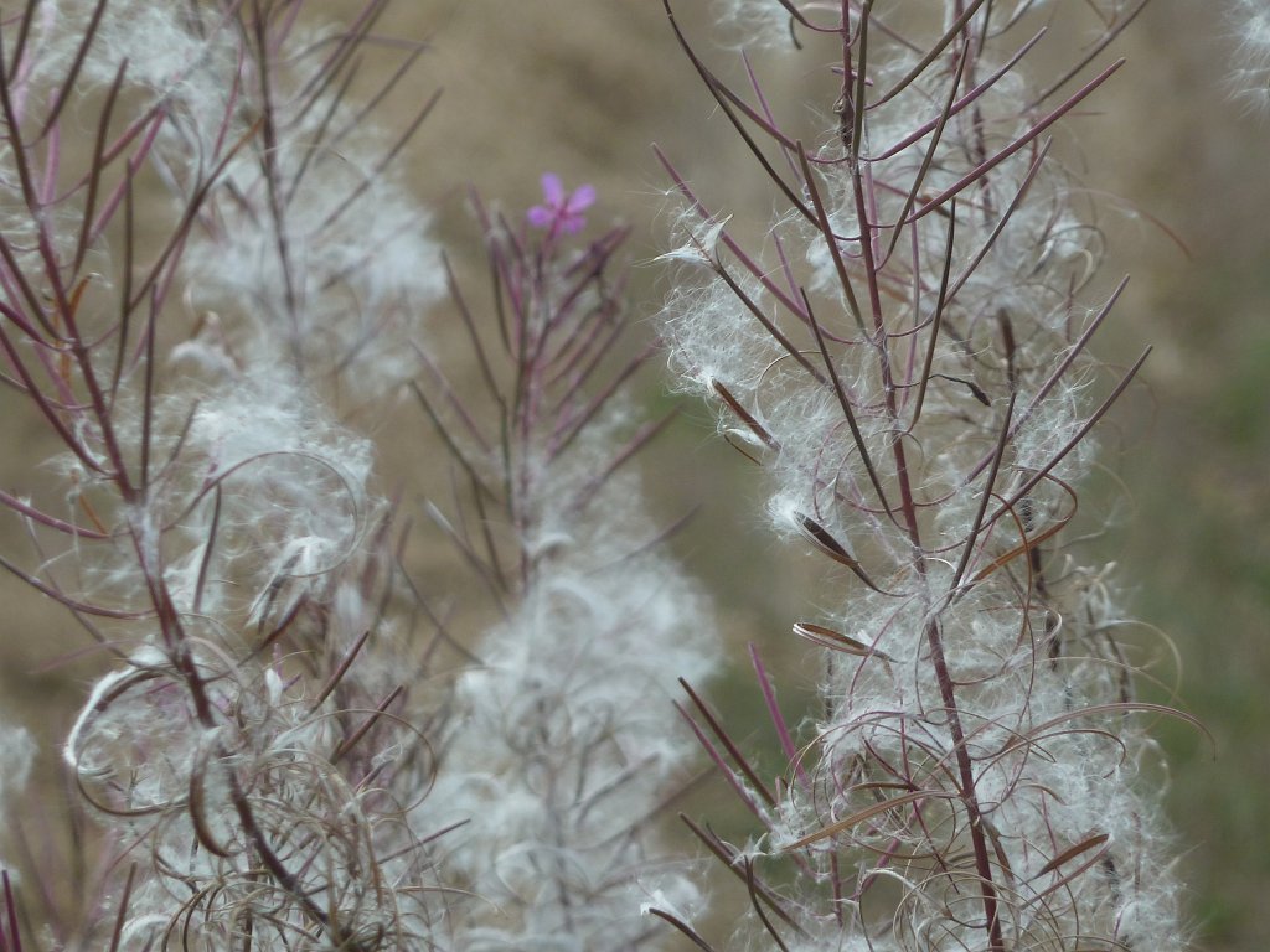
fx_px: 14639
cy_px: 476
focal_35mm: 399
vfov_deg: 3.7
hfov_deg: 5.0
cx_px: 635
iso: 80
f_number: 4.9
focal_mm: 49.2
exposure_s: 1/160
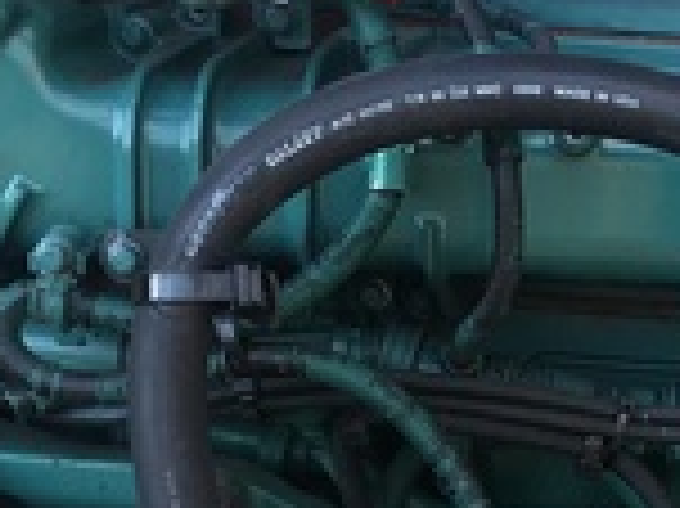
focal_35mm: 154
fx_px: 3023
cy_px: 800
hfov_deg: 12.3
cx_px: 1000
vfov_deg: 9.3
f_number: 2.2
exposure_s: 1/120
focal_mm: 4.15
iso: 25
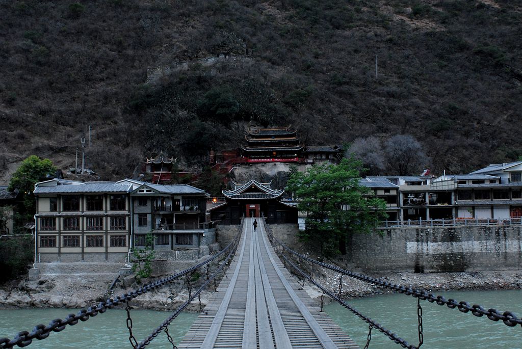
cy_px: 174
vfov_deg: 37.0
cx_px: 261
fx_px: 523
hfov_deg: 53.1
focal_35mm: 36
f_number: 8
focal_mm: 24
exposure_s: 1/30
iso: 560
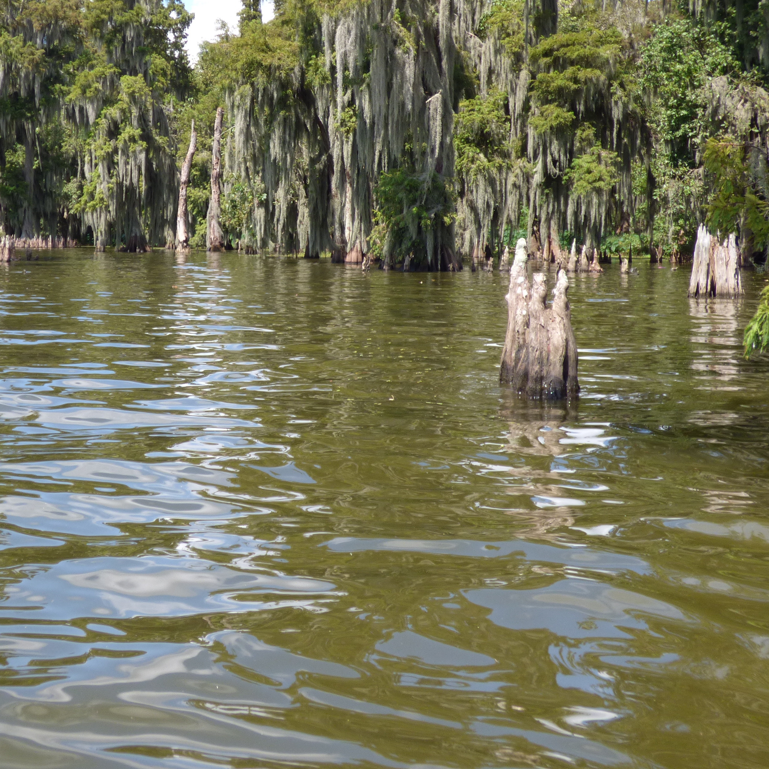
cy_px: 255
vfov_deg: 29.8
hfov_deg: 29.9
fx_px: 1433
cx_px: 279
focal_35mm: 57
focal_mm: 6.18
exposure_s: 1/500
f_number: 3.4
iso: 100
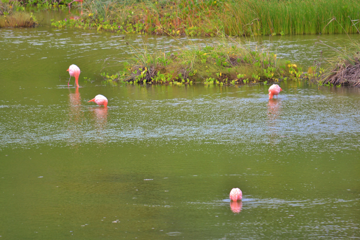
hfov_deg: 4.6
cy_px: 120
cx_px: 180
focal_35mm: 450
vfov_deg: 3.1
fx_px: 4500
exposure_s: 1/400
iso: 400
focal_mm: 300
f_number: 5.6
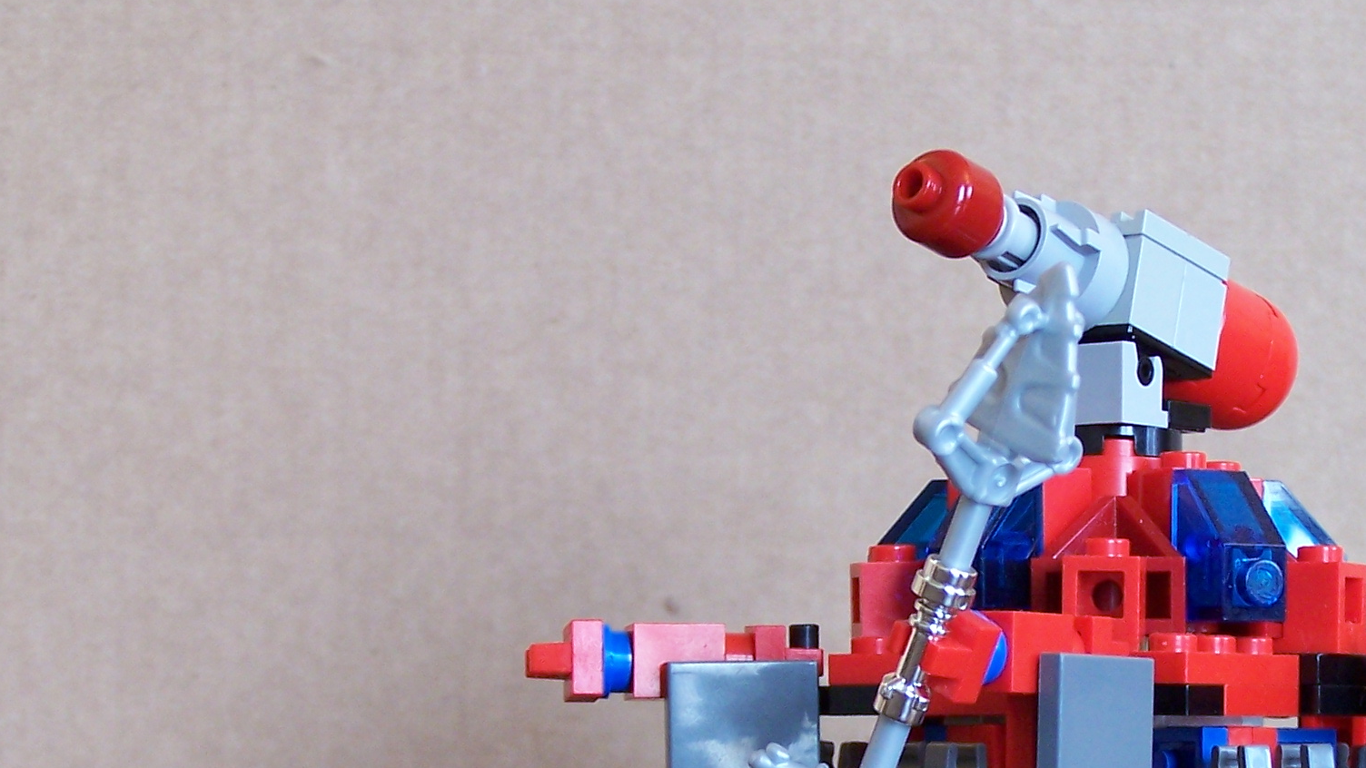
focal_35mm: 125
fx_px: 4528
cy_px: 698
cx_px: 1057
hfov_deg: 17.0
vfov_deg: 9.7
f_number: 3.2
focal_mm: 11.1
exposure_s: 1/20
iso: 140
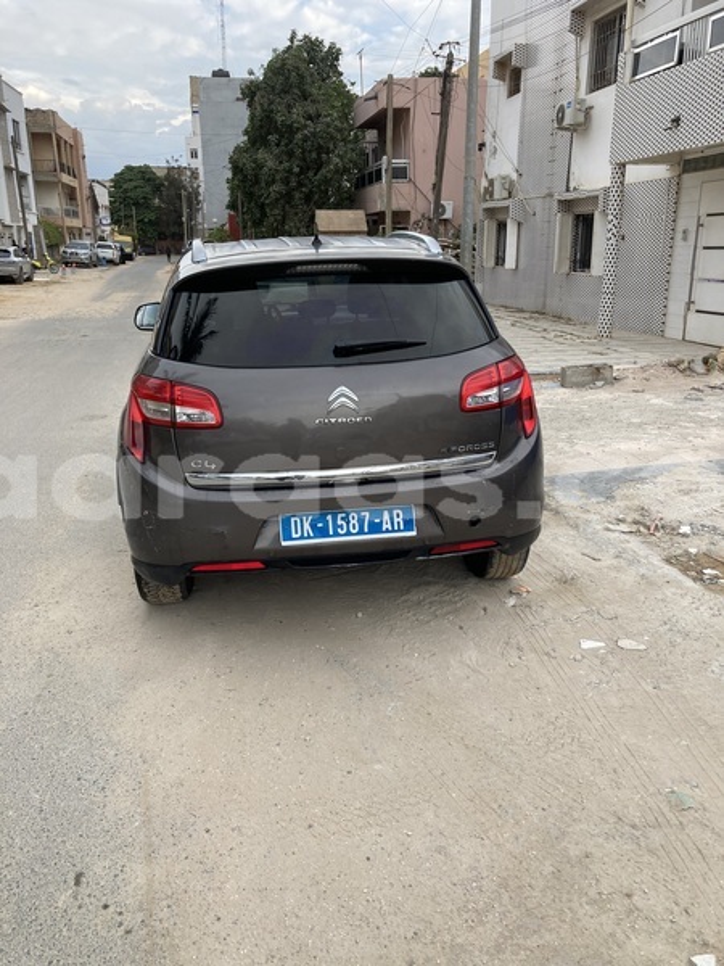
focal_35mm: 28
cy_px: 483
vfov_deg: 63.4
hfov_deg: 49.7
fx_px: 781
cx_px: 362
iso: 32
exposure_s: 1/121
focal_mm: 3.99
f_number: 1.8
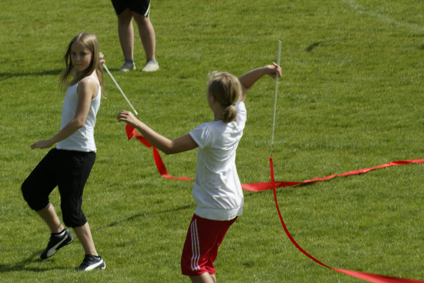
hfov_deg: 6.2
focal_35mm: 335
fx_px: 3942
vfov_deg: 4.1
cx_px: 85
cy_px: 112
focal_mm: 135
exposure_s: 1/250
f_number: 8
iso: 100
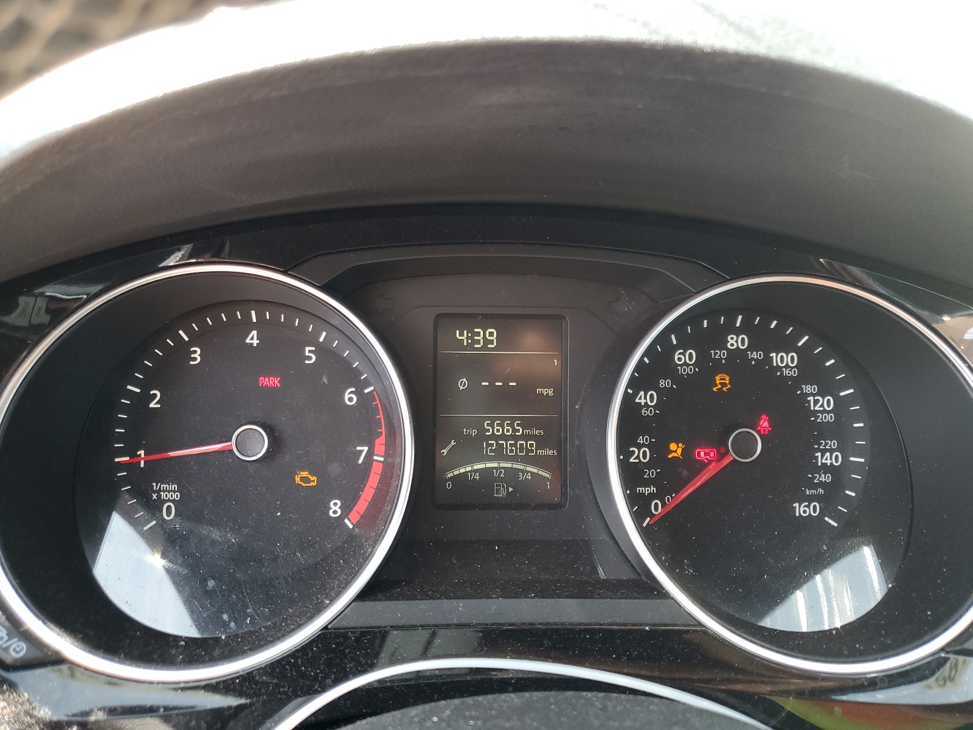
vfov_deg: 53.1
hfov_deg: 67.3
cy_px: 365
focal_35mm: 26
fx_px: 731
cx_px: 486
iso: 96
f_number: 1.5
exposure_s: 1/120
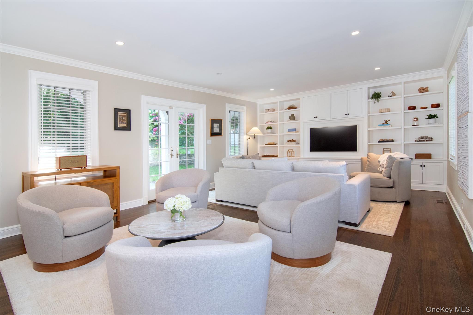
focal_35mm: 16
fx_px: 217
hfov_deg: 95.0
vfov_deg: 72.0
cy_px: 158
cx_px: 236
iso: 640
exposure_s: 1/30
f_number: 8
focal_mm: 11
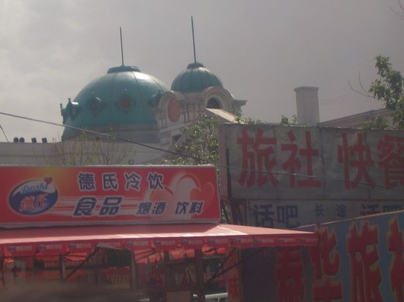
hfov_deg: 15.8
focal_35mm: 125
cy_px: 158
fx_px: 1458
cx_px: 166
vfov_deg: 11.8
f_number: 4.8
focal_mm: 17.4
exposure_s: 1/80
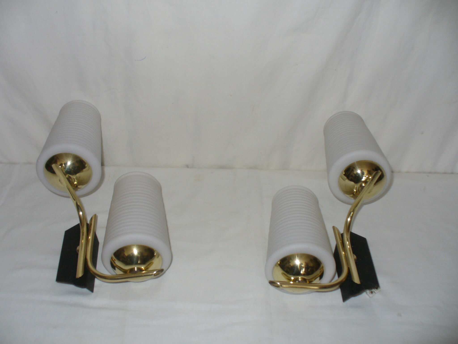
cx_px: 229
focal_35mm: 37
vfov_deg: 38.7
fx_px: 490
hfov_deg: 50.1
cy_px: 172
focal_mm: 6.1
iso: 100
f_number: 2.8
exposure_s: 1/30
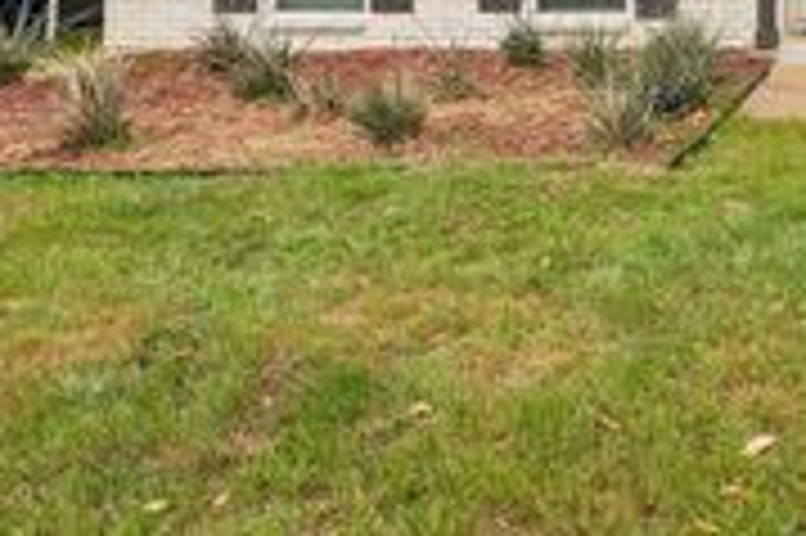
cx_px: 901
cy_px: -115
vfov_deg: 27.7
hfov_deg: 38.0
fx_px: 939
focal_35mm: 42
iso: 400
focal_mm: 15
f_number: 8
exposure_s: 1/30
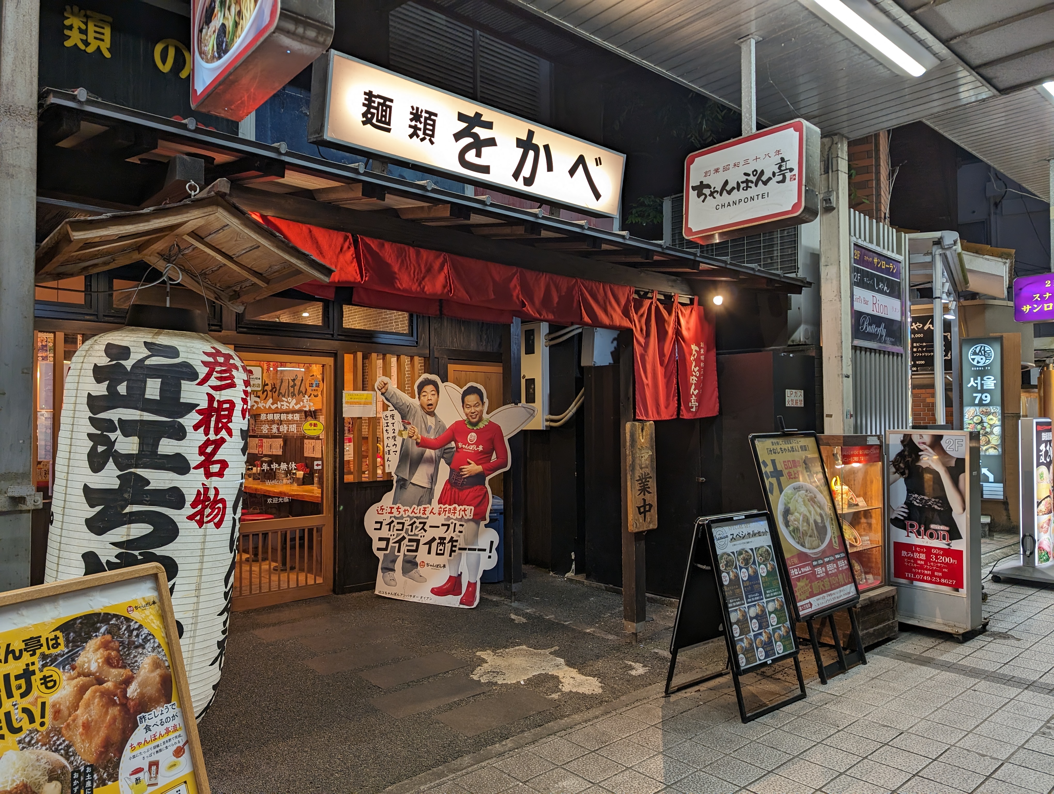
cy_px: 397
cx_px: 527
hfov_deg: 71.5
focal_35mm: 24
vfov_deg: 56.9
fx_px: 732
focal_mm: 6.9
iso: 33
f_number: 1.68
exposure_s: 1/33.7
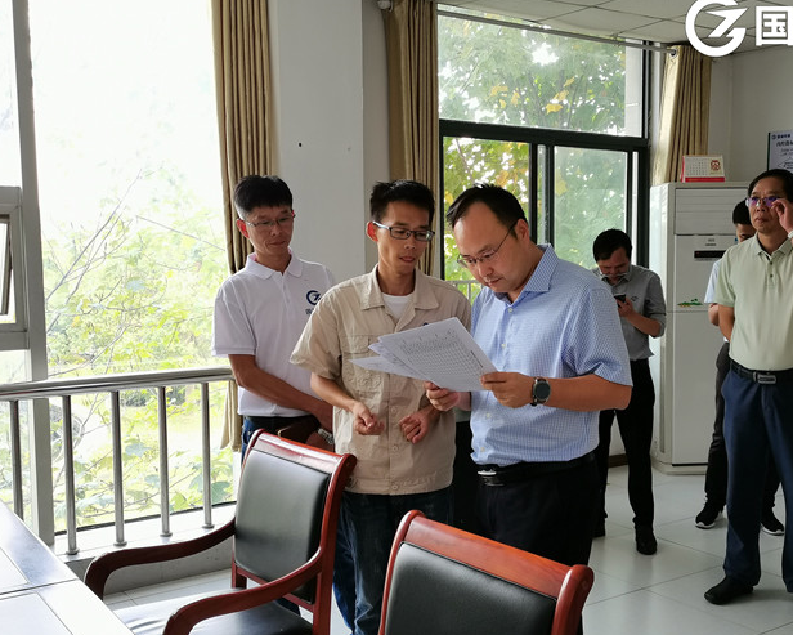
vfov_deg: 37.3
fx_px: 939
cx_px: 460
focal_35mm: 40
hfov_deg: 45.6
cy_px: 342
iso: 200
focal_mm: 5.58
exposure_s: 1/100
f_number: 1.8
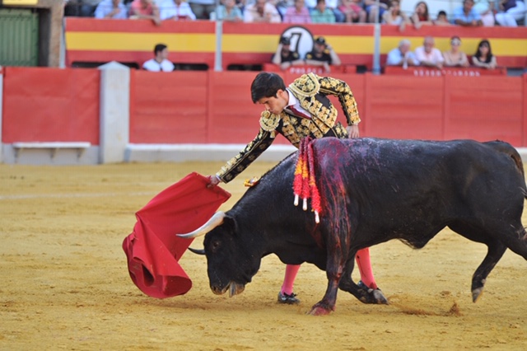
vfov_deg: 6.3
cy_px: 176
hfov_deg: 9.5
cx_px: 264
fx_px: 3182
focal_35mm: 218
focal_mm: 145
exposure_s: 1/1000
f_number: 2.8
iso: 640
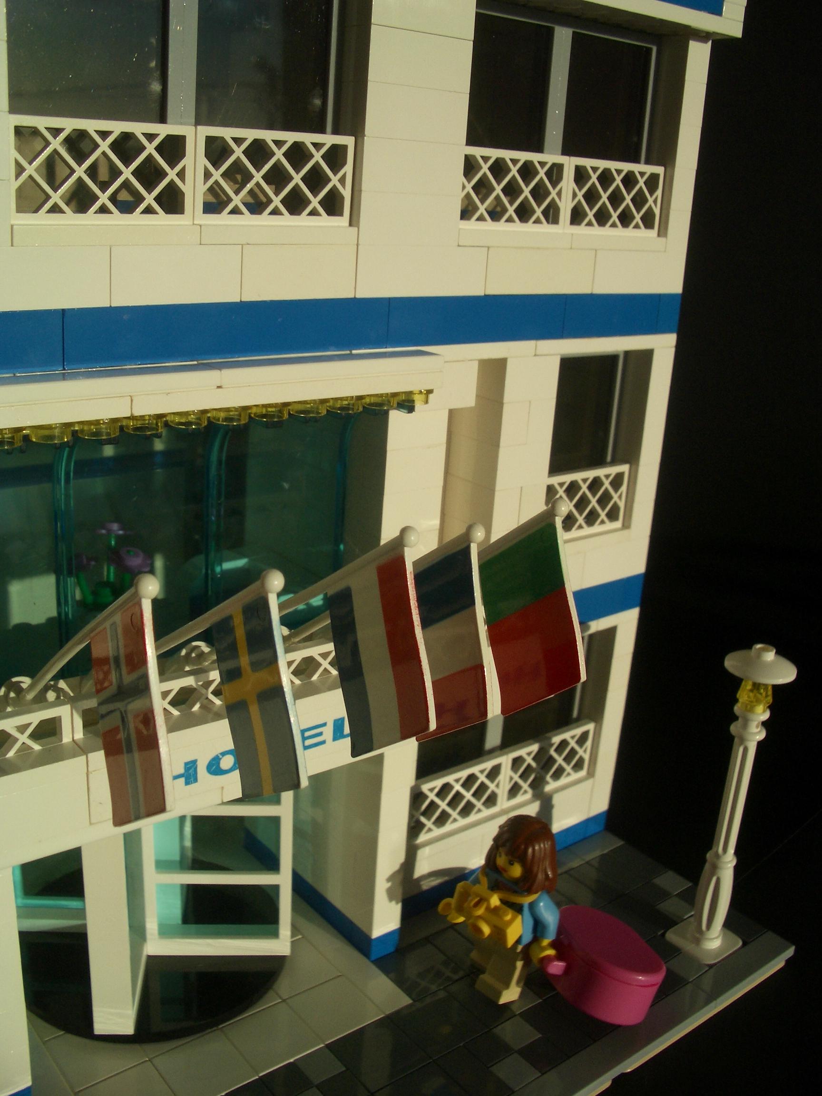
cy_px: 548
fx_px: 1108
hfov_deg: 40.7
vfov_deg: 52.6
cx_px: 411
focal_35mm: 35
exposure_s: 1/1000
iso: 50
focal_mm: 5.8
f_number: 4.3
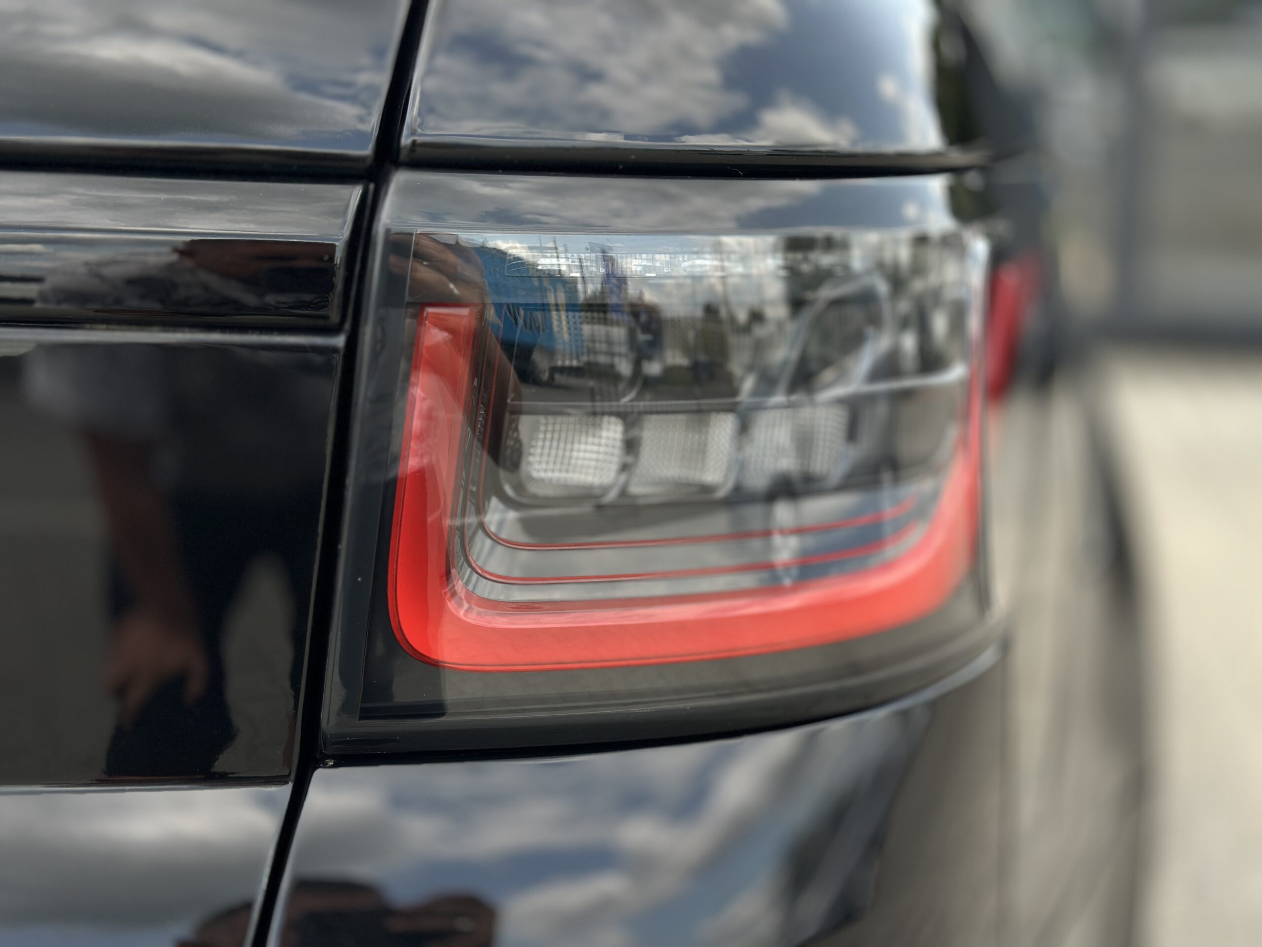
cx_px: 631
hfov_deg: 39.7
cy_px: 474
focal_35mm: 48
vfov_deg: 30.3
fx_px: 1750
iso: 80
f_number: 1.78
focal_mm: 6.86
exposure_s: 1/1339
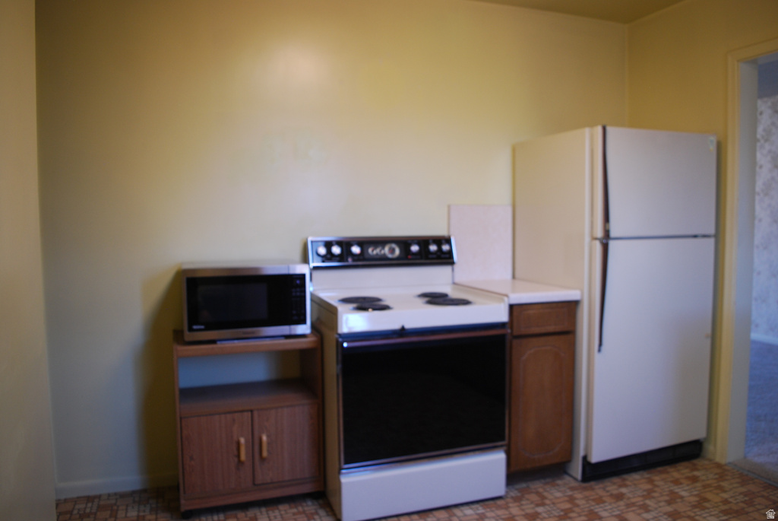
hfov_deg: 67.3
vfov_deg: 48.0
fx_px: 584
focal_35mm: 27
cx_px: 389
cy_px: 260
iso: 280
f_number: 3.5
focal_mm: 18
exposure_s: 1/30
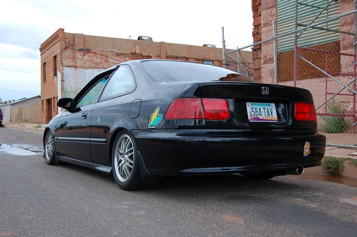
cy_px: 118
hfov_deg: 49.6
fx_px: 386
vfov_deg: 34.1
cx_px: 178
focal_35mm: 39
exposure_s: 1/15
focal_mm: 26
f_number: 6.3
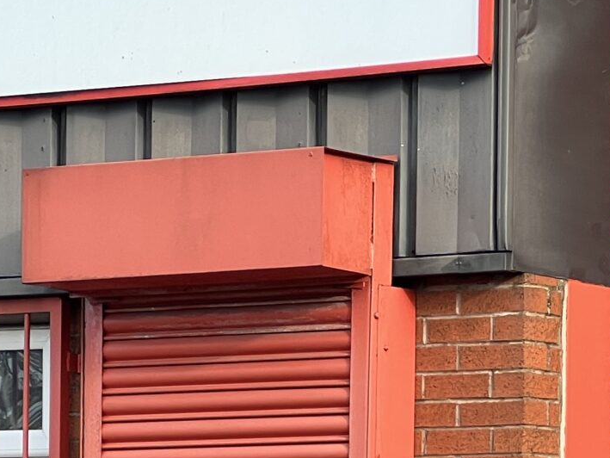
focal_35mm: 278
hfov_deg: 7.1
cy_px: 801
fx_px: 4900
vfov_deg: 5.3
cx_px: 761
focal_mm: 9
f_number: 2.8
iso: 32
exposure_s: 1/99
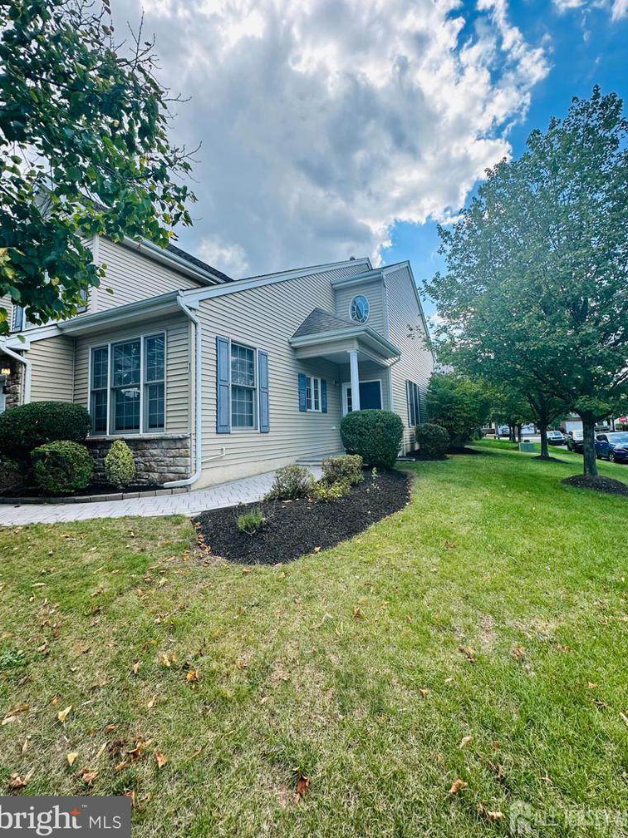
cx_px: 321
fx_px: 363
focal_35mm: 15
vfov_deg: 98.1
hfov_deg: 81.7
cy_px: 395
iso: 40
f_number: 2.2
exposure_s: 1/596
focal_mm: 2.22
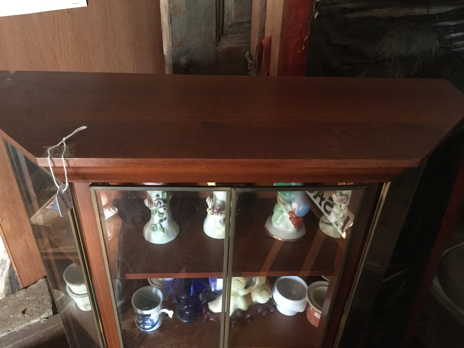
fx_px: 389
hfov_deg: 61.7
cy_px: 174
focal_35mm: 29
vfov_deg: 48.2
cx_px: 232
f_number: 2.2
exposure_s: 1/17
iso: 320
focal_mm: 4.15
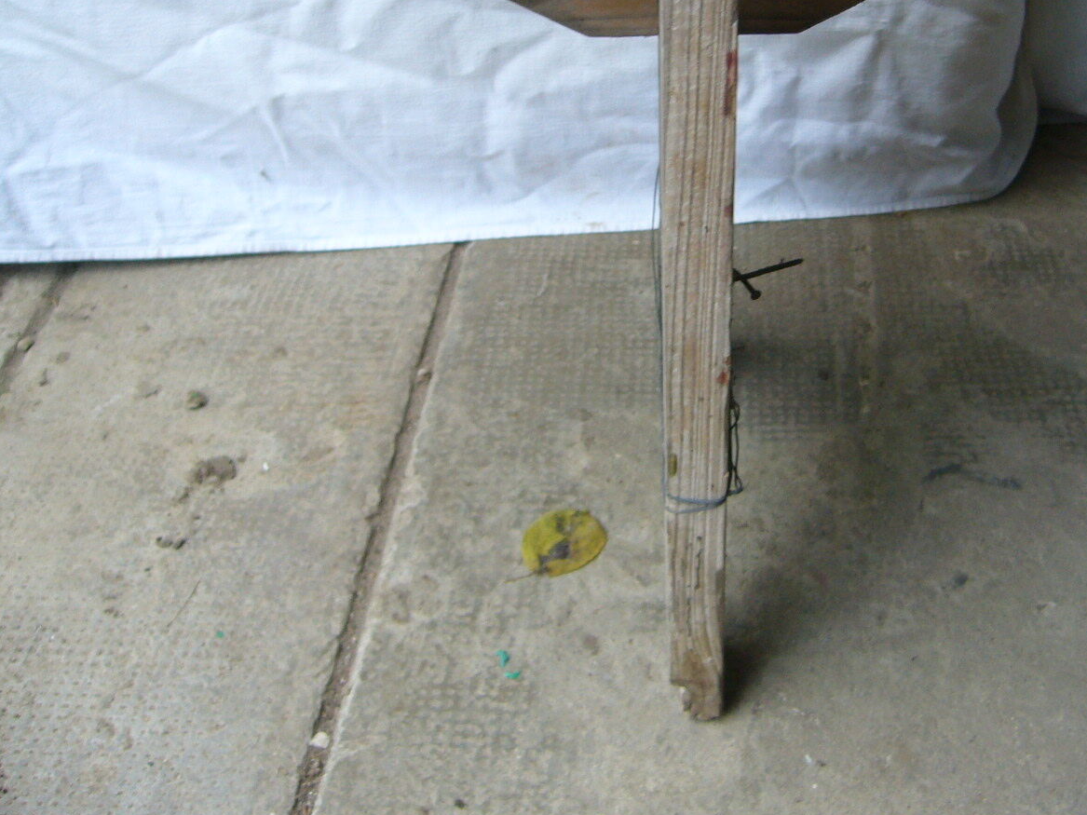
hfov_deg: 39.3
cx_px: 699
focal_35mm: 48
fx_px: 1507
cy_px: 260
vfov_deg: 30.0
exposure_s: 1/15
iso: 125
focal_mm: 5.8
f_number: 2.8
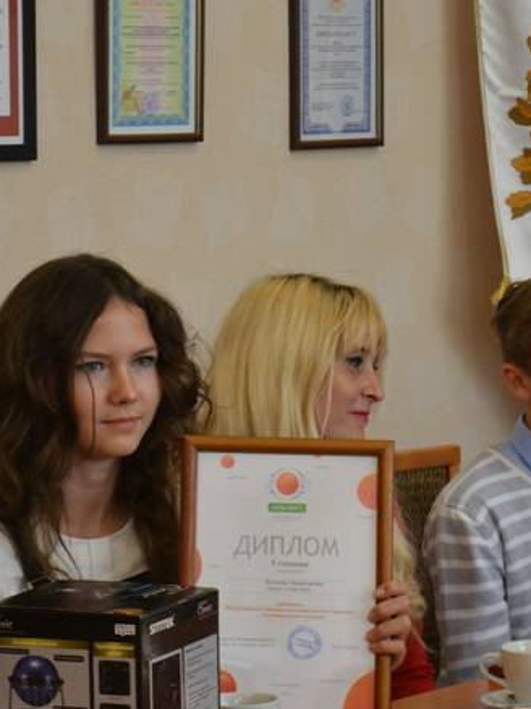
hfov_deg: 10.2
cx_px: 282
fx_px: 2966
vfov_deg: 13.6
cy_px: 393
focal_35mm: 145
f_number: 5.6
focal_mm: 55
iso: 1100
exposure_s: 1/60
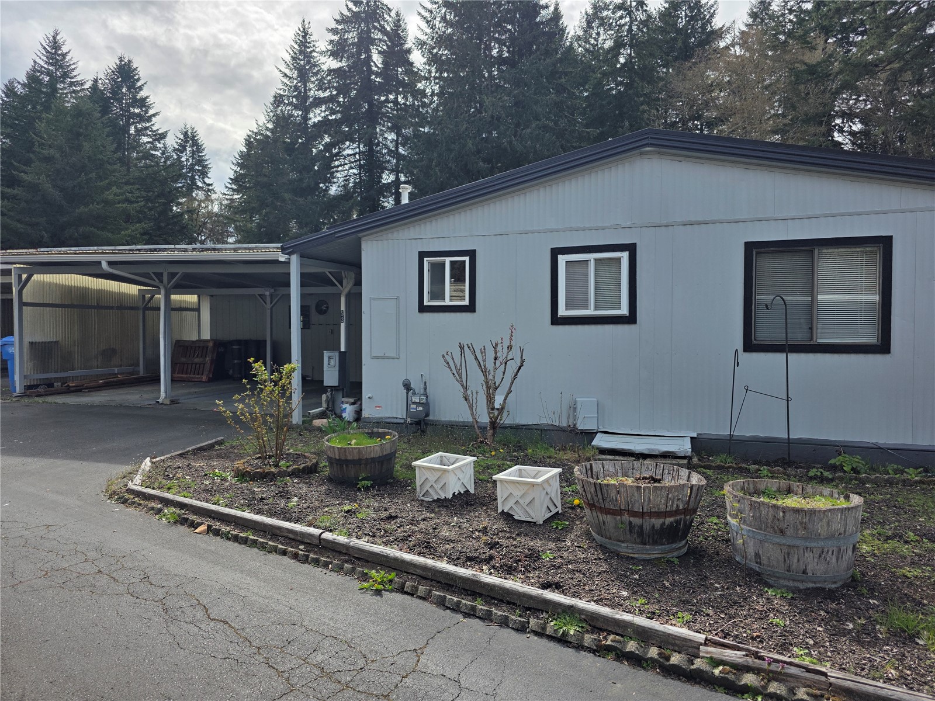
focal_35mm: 23
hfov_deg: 73.9
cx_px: 468
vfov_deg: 58.9
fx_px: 621
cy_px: 350
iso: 80
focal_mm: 6.3
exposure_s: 1/7944
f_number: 1.7
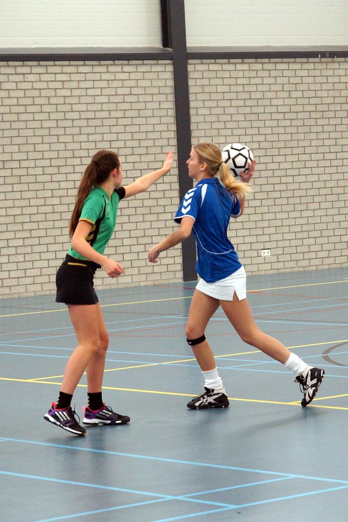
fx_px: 1088
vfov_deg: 27.0
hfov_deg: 18.2
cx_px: 174
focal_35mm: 75
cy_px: 261
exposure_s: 1/250
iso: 1250
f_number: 3.2
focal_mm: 50
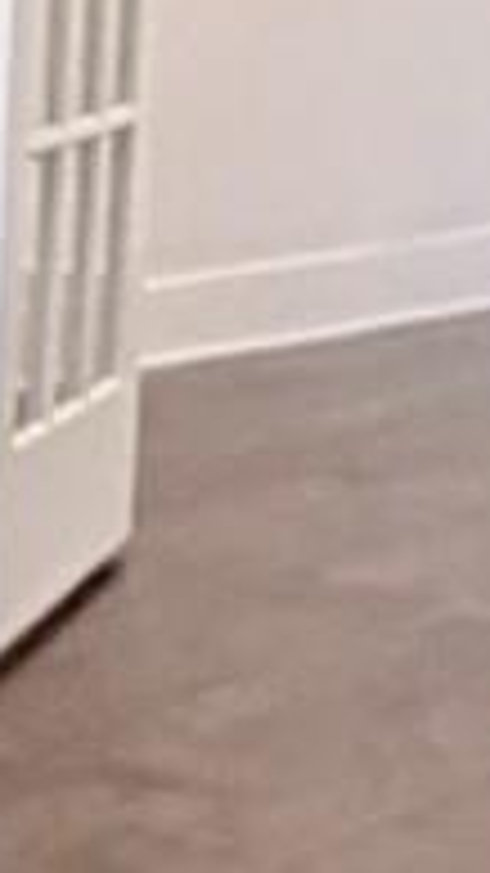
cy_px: 238
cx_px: -450
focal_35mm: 161
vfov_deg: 13.3
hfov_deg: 7.3
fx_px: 3722
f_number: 2.2
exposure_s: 1/60
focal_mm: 2.22
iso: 250
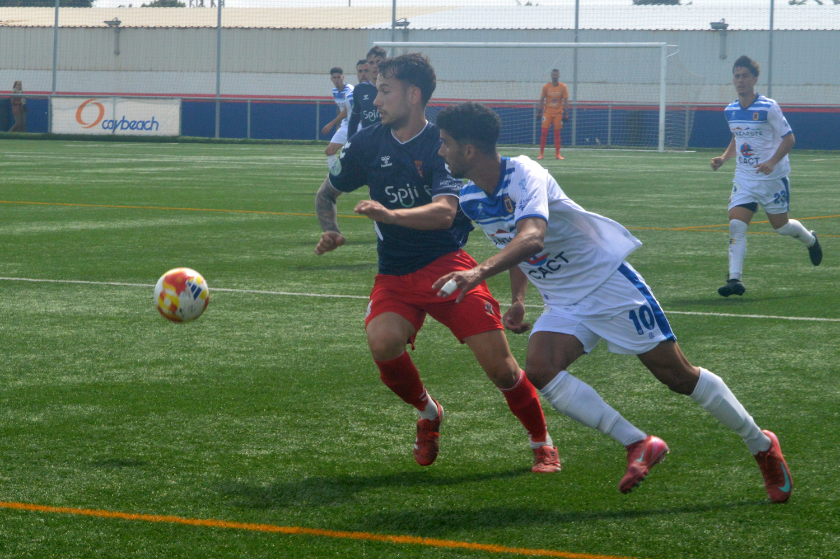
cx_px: 420
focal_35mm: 102
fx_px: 2379
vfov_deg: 13.4
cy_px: 280
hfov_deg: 20.0
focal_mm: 68
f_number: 20
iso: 800
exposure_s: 1/500
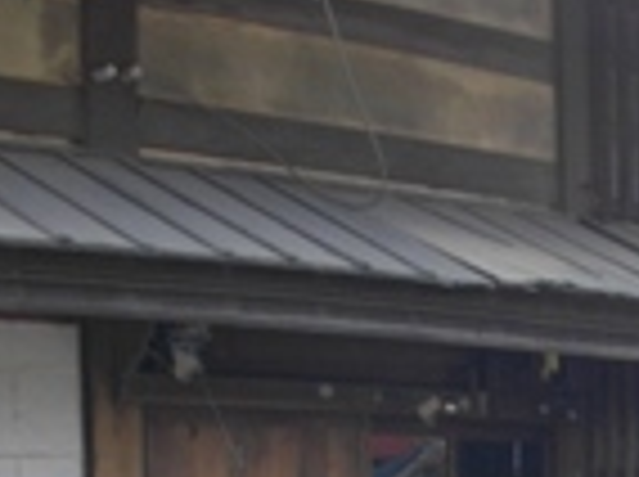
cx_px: 608
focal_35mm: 101
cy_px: 626
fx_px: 1861
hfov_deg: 19.0
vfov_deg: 14.0
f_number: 2.9
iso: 100
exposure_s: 1/250
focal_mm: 5.7
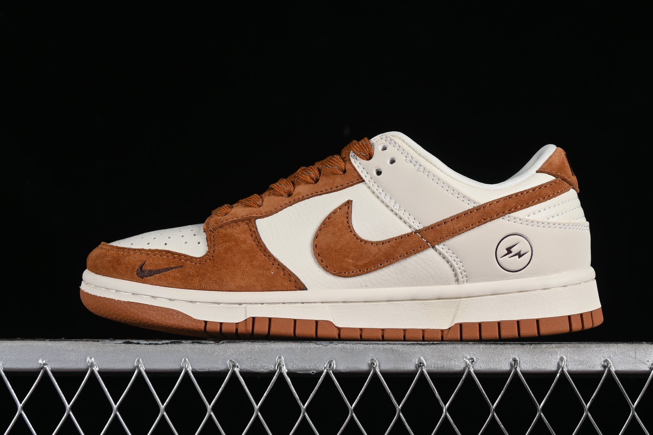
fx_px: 1723
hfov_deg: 21.5
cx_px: 343
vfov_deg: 14.4
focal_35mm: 95
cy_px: 171
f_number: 8
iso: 160
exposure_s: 1/80
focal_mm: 50
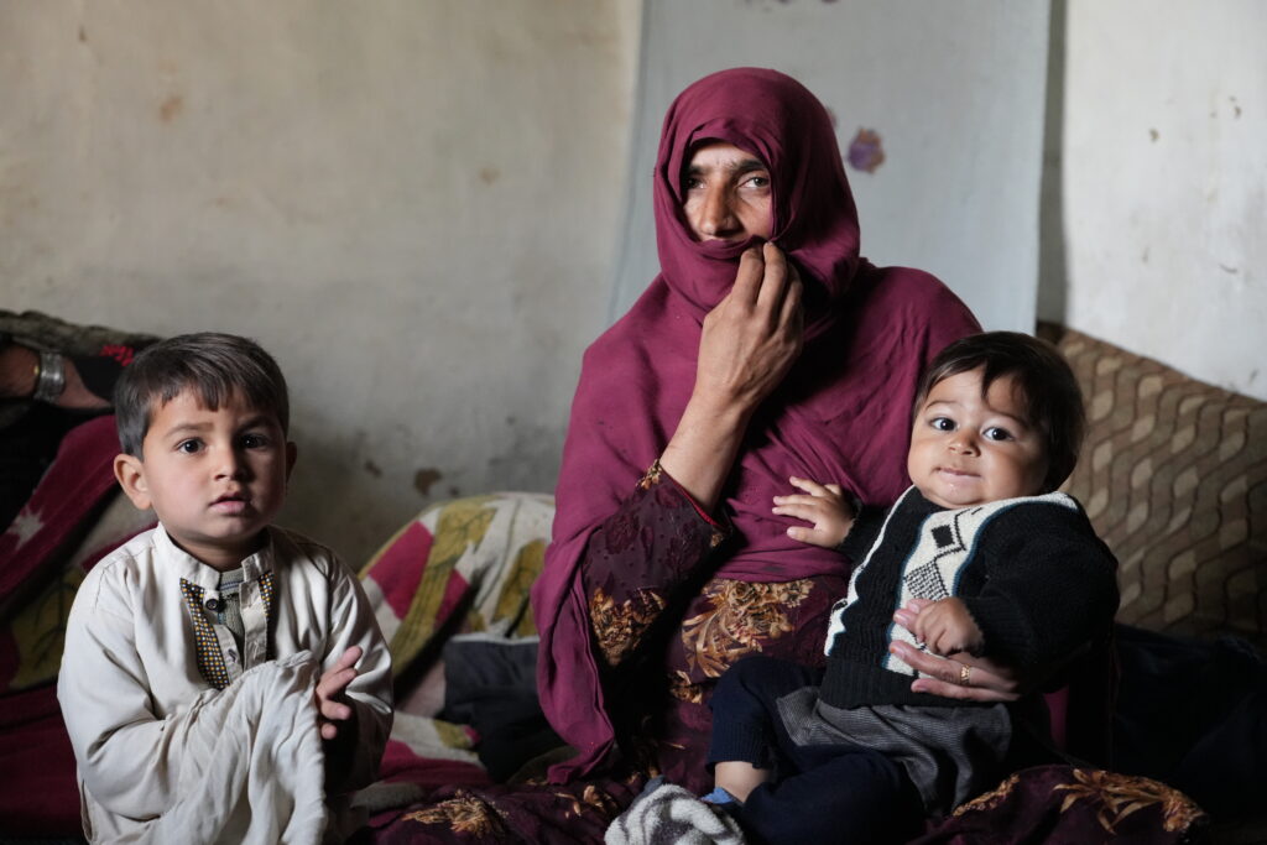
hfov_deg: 31.9
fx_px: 2217
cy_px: 422
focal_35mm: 63
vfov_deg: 21.6
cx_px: 634
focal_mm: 63
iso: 6400
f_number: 4
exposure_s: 1/160
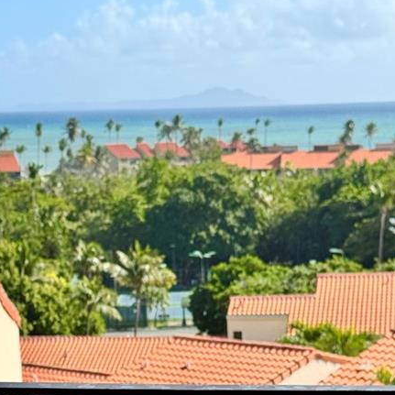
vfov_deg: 14.2
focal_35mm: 118
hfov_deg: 14.8
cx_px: 218
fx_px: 1523
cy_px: 516
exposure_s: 1/3817
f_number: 1.78
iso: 64
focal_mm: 6.76
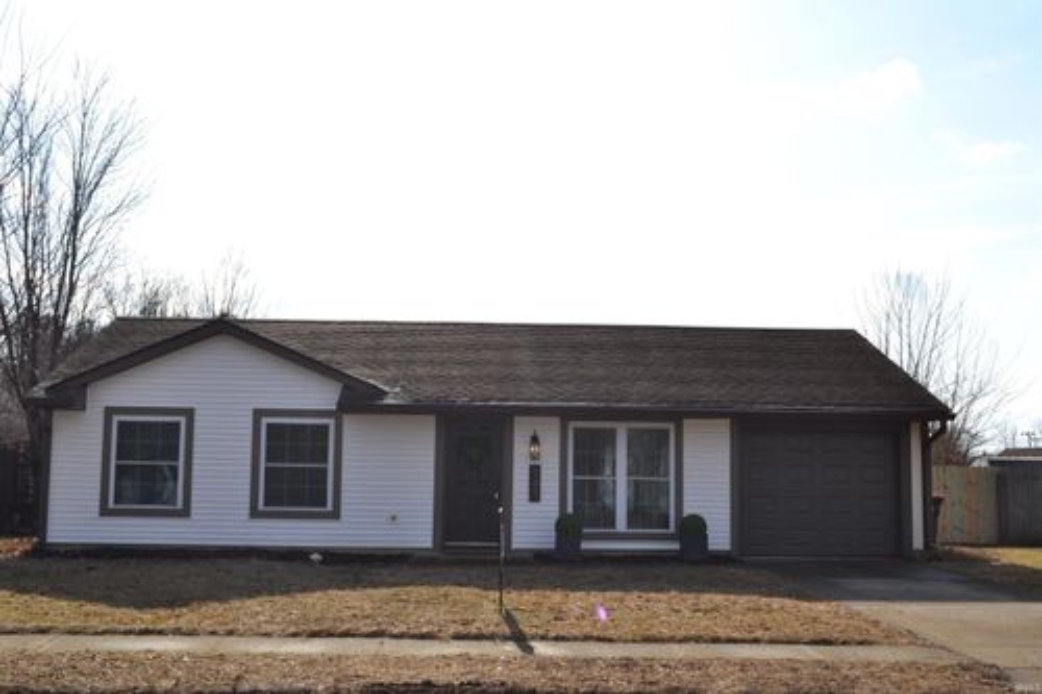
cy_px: 347
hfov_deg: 49.6
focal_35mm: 39
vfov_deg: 34.2
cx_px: 521
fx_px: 1128
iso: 100
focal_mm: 26
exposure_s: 1/200
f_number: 10
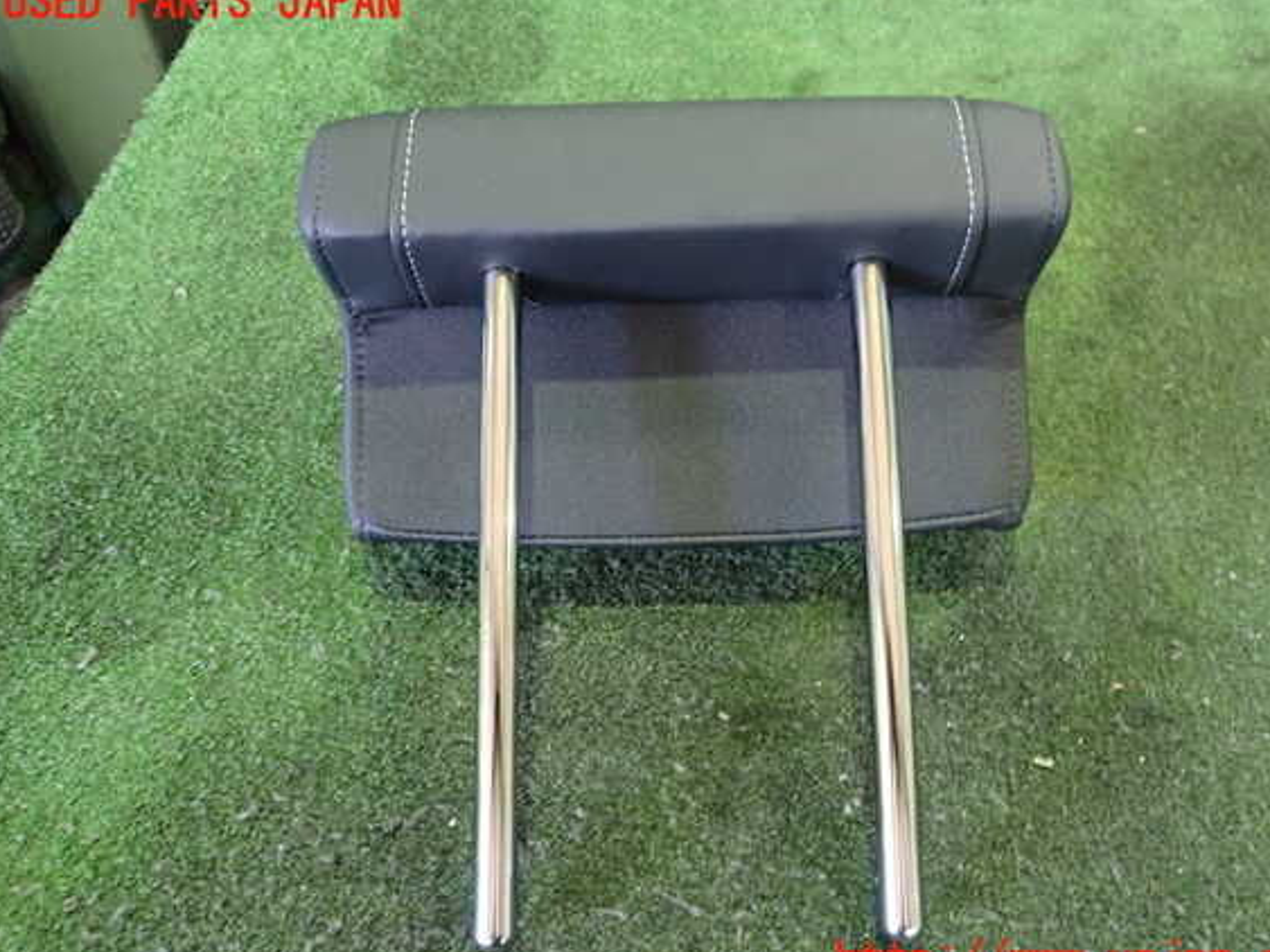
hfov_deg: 56.8
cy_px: 483
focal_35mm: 32
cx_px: 668
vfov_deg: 44.1
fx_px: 1174
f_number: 2.3
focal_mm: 5.4
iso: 800
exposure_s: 1/25
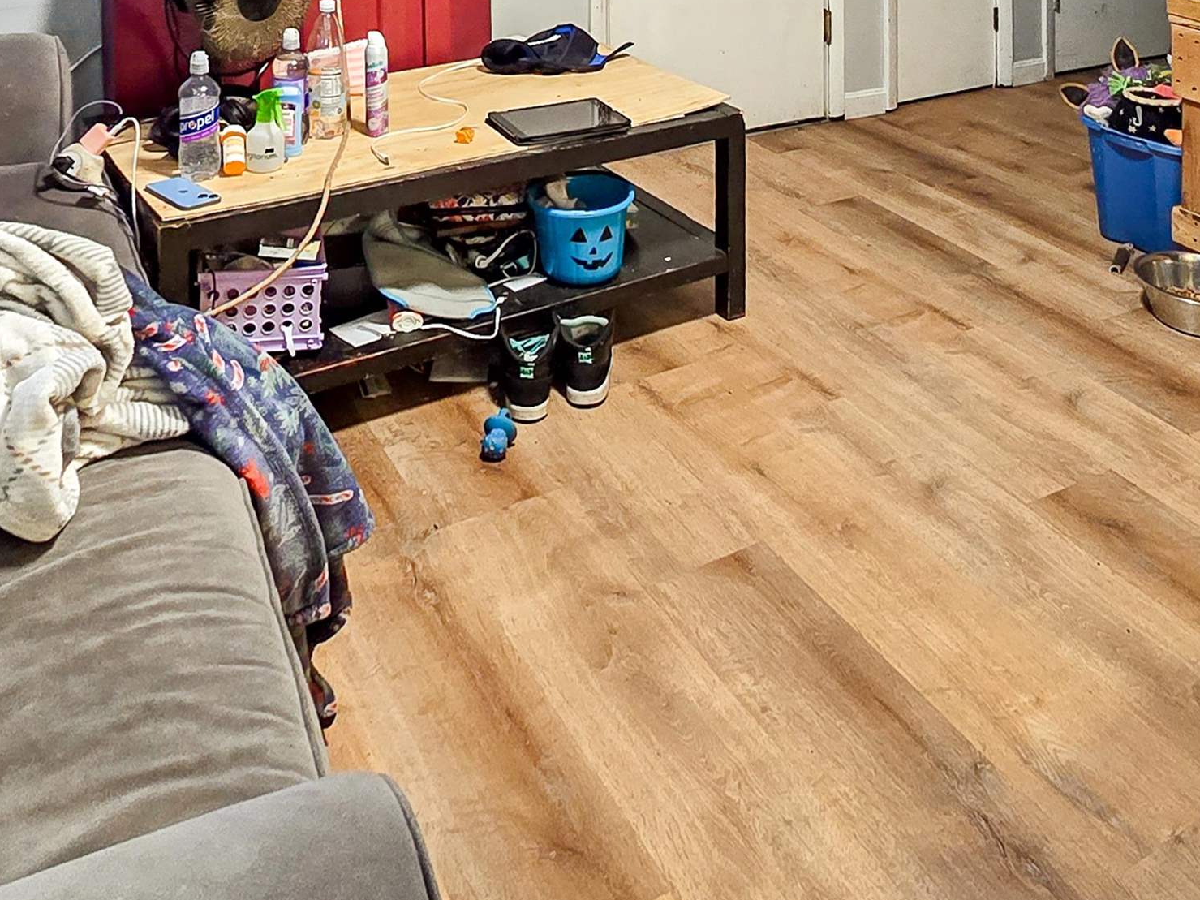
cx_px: 672
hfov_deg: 65.1
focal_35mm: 27
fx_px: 936
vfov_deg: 46.1
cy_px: 81
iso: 500
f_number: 2.2
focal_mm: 2.2
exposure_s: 1/60
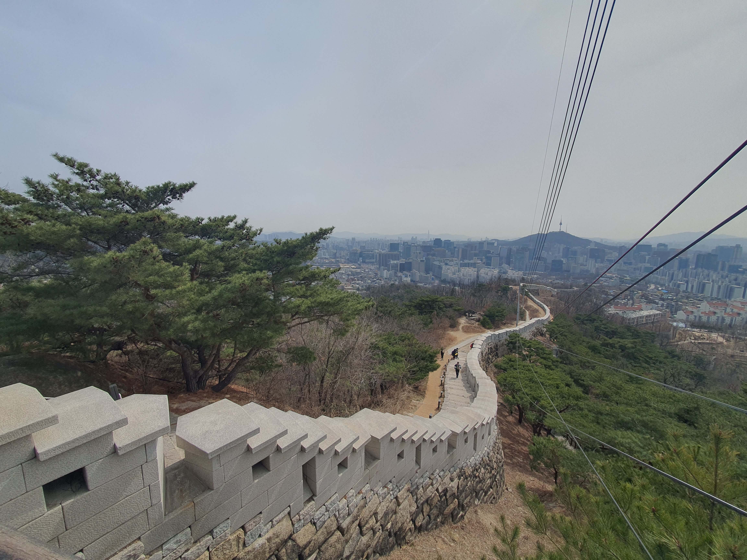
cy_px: 280
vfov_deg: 89.9
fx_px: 281
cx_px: 374
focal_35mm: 13
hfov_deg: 106.2
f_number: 2.2
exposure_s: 1/1480
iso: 50
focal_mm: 1.8
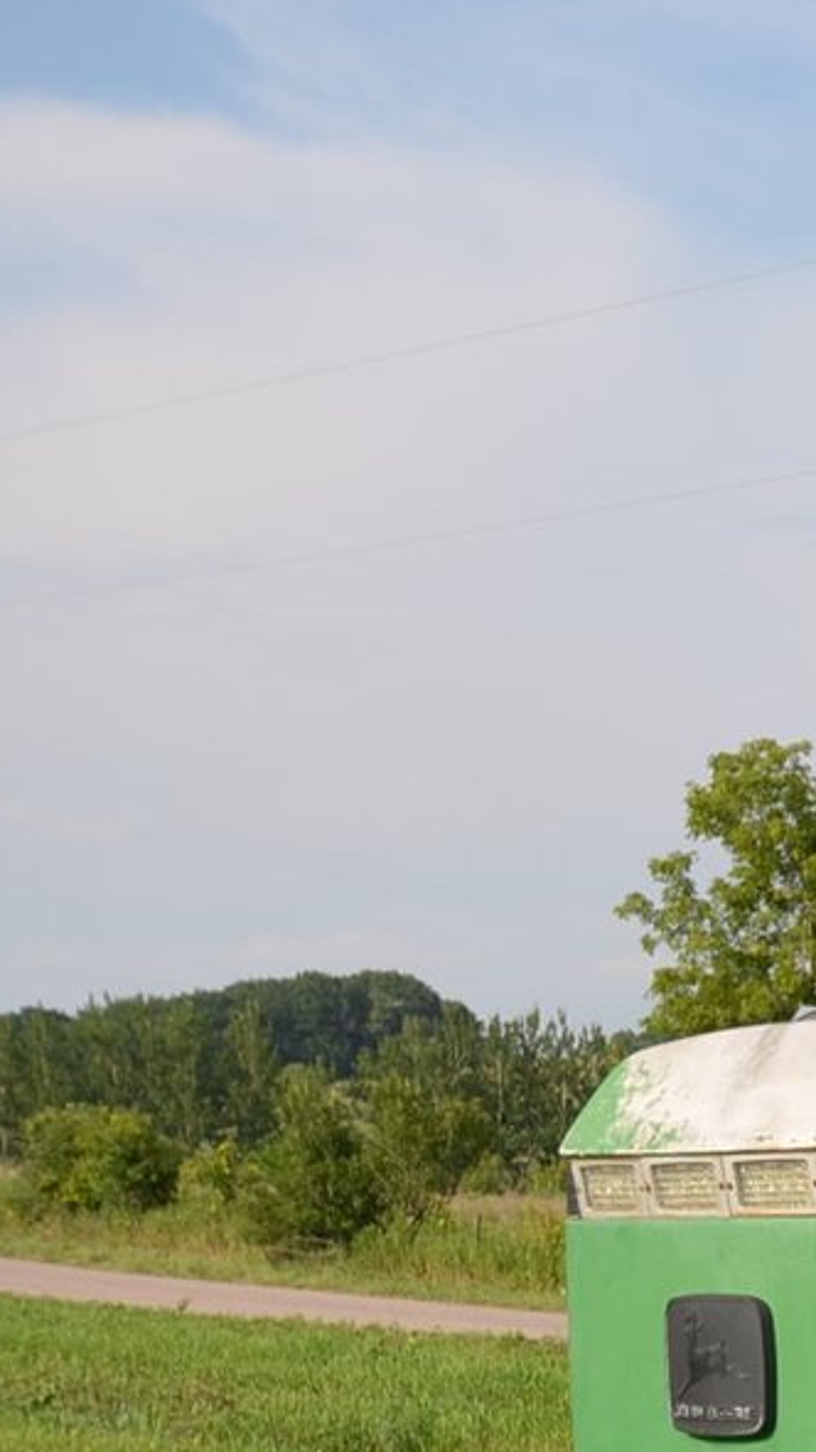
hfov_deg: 11.4
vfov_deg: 22.7
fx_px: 3504
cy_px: 1377
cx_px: 1843
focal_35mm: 91
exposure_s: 1/200
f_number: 8
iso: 100
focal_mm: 20
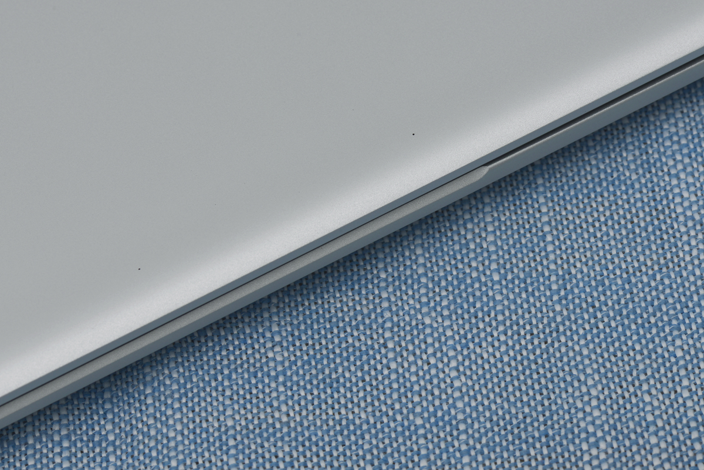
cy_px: 235
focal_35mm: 105
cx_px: 352
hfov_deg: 19.4
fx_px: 2054
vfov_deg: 13.1
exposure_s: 1/160
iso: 160
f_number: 16
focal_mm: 105
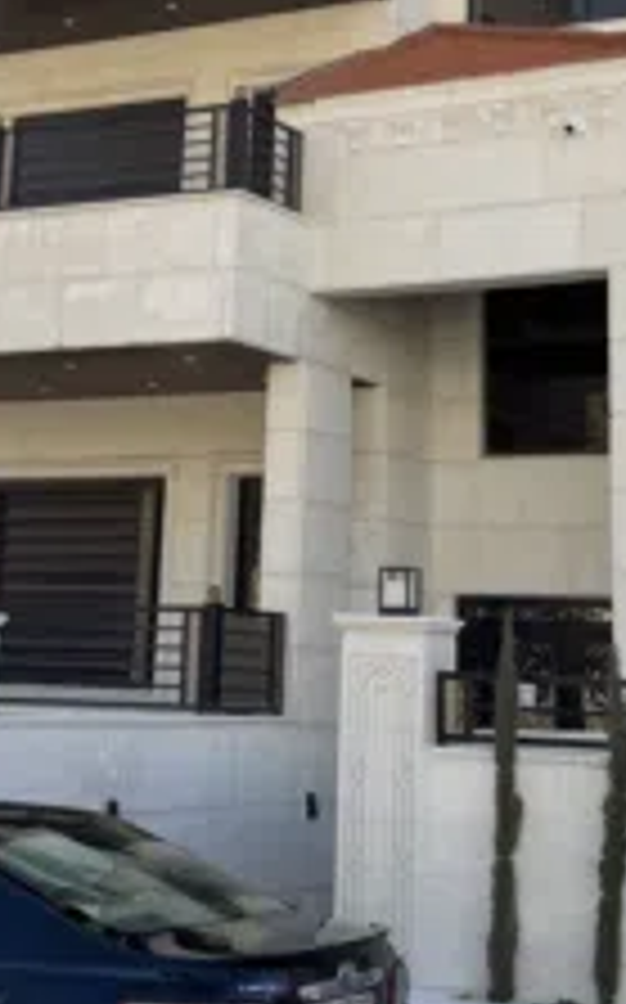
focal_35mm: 73
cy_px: 68
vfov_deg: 27.1
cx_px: 297
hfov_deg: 17.8
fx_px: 1997
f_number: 1.78
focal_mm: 6.76
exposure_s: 1/2252
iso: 80
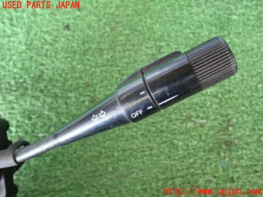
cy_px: 98
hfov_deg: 51.4
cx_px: 132
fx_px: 274
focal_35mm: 36
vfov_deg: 39.7
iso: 320
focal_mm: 6.37
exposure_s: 1/40
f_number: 2.5
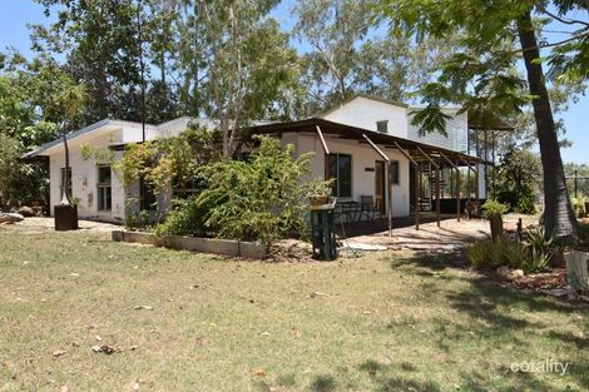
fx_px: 393
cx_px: 294
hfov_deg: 73.8
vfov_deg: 53.1
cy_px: 196
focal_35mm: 24
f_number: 9
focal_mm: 16
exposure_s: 1/200
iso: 100
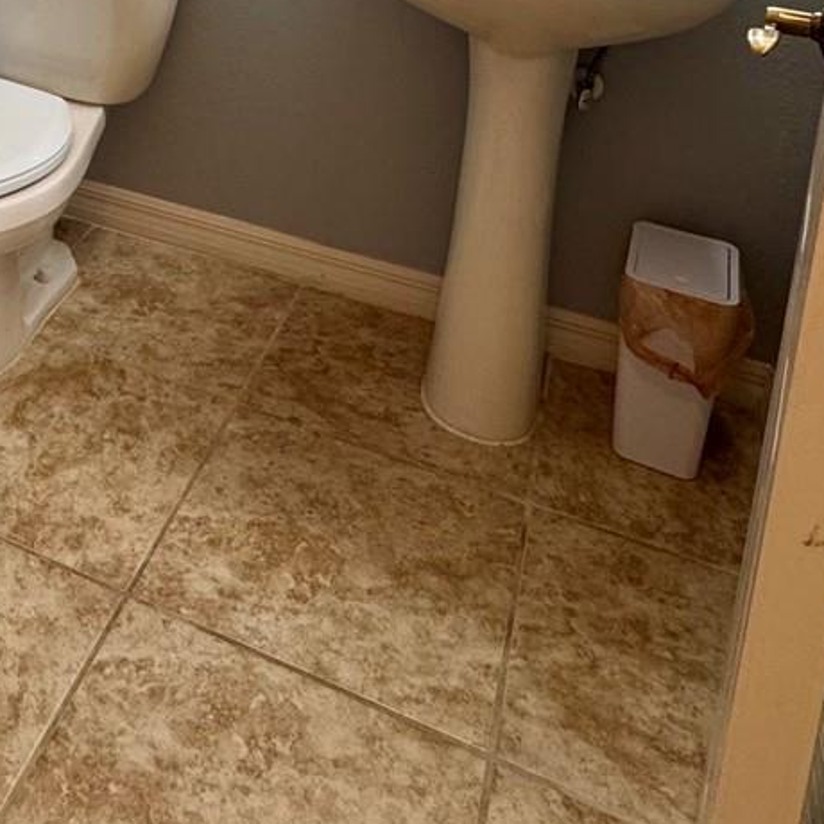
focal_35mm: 43
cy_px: -156
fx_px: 1158
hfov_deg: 36.2
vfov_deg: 32.6
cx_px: 48
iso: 160
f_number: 2.2
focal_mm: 2.22
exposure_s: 1/60
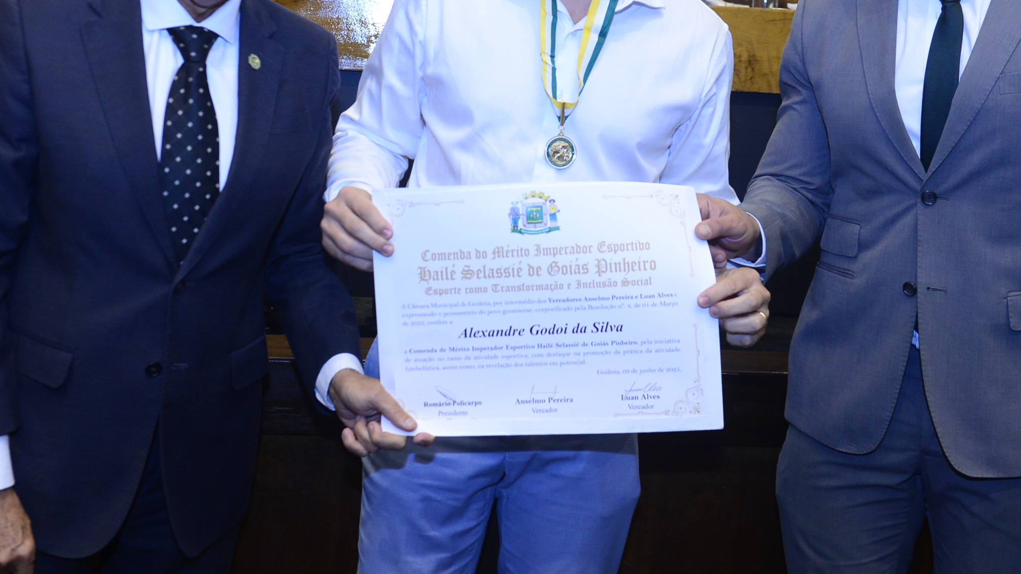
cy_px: 109
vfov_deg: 22.3
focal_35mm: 53
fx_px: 1435
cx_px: 486
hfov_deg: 39.2
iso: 2000
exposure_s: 1/125
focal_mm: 34
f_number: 5
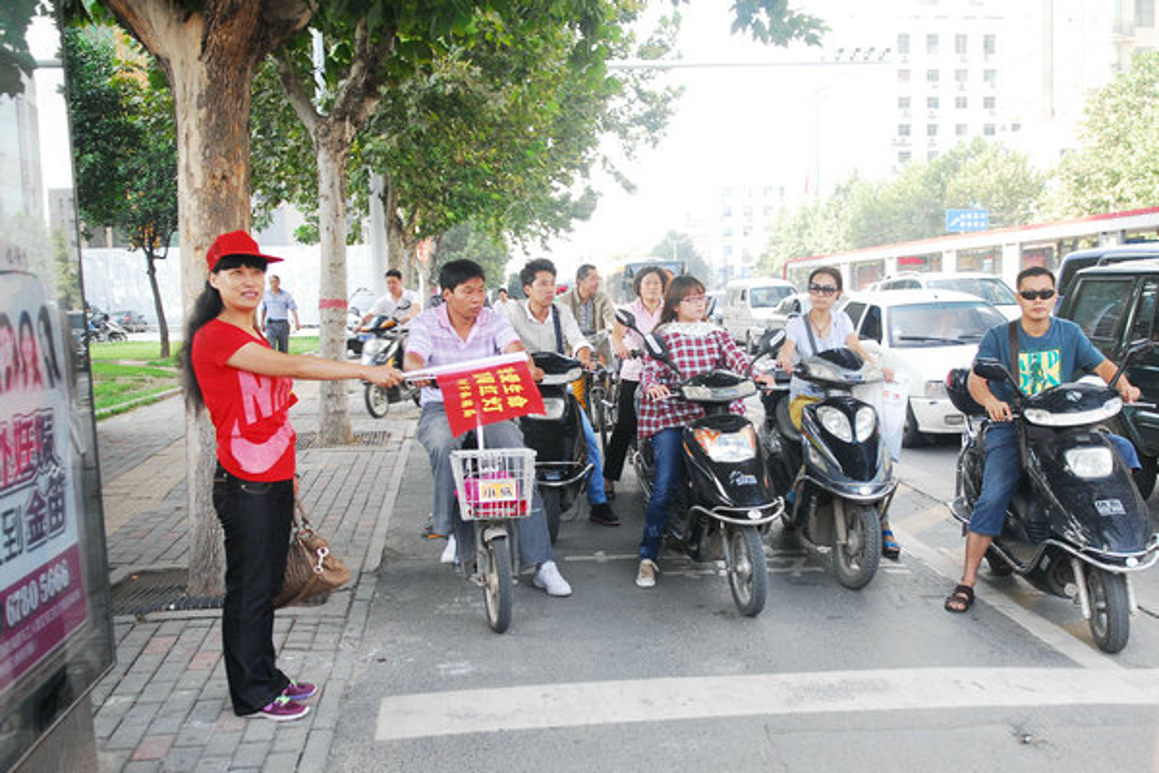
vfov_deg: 40.0
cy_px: 386
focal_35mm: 33
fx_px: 1062
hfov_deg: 57.2
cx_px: 580
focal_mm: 22
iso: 200
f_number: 4
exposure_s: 1/60
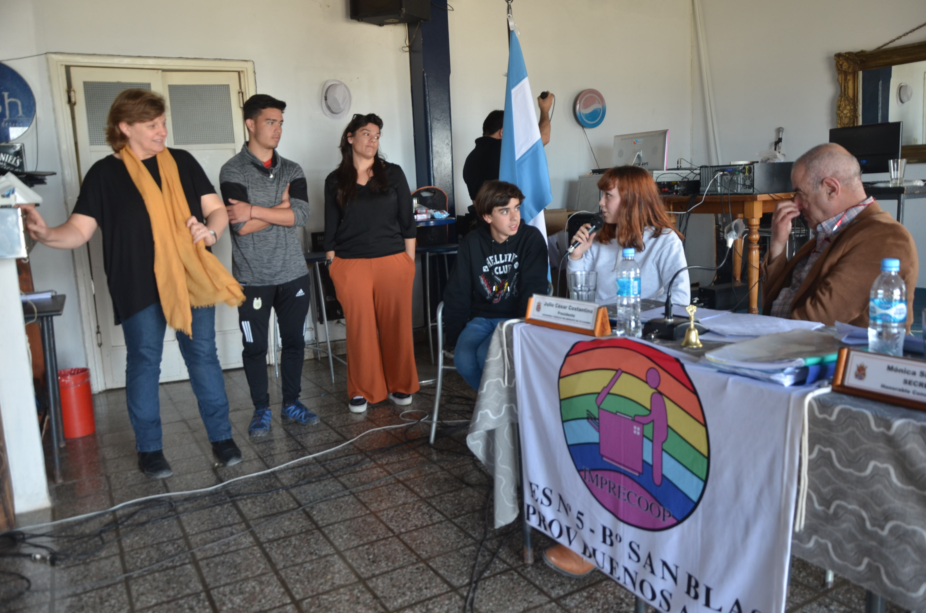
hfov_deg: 67.5
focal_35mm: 27
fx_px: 693
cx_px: 463
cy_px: 306
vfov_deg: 47.7
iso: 400
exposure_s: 1/60
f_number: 4
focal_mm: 18
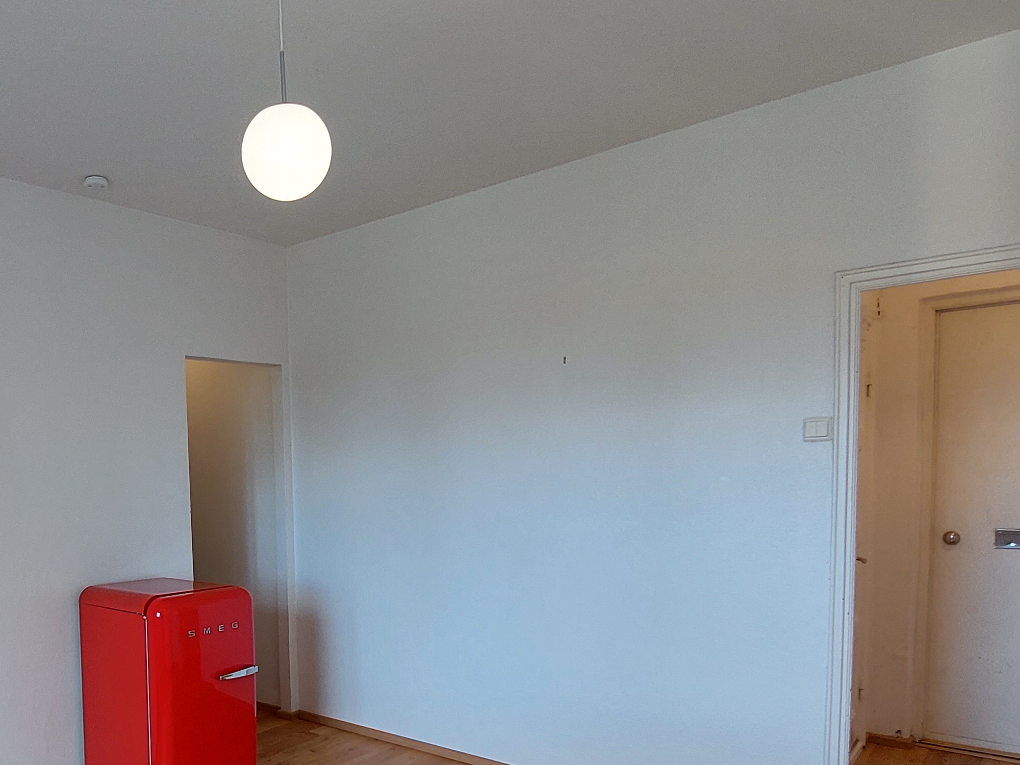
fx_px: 766
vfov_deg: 51.5
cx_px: 263
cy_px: 541
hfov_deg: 63.6
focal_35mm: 26
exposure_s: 1/50
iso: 80
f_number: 2.2
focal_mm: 1.74
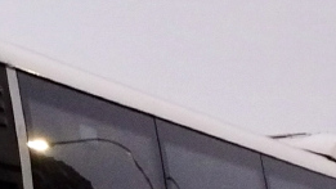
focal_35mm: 179
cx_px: -42
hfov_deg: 11.8
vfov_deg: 6.6
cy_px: 339
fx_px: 1595
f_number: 1.7
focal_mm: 5.31
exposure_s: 1/17
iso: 640
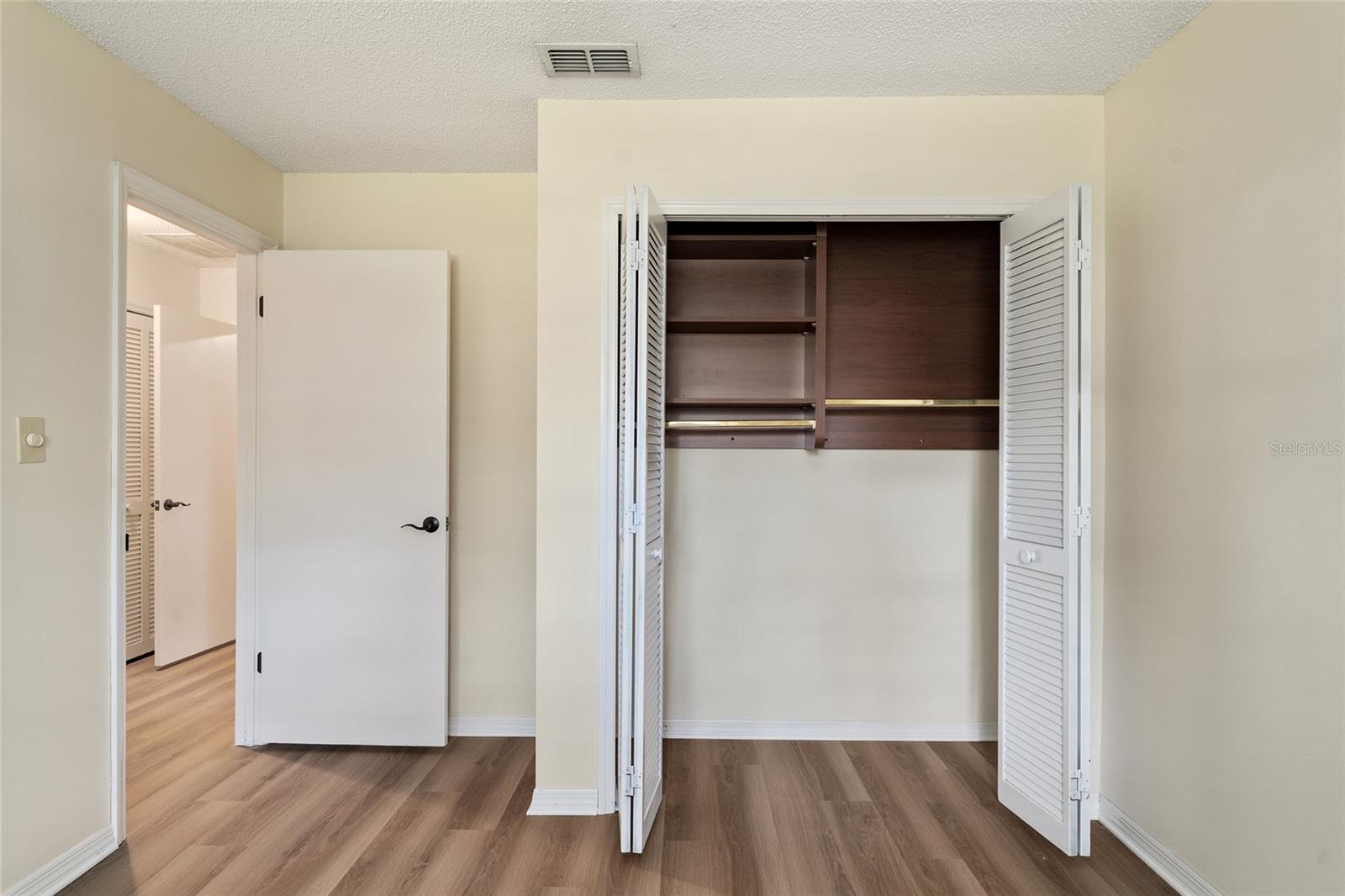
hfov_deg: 83.1
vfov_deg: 61.2
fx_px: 758
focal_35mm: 20
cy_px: 448
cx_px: 672
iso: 320
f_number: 7.1
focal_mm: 20.3
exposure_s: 1.6
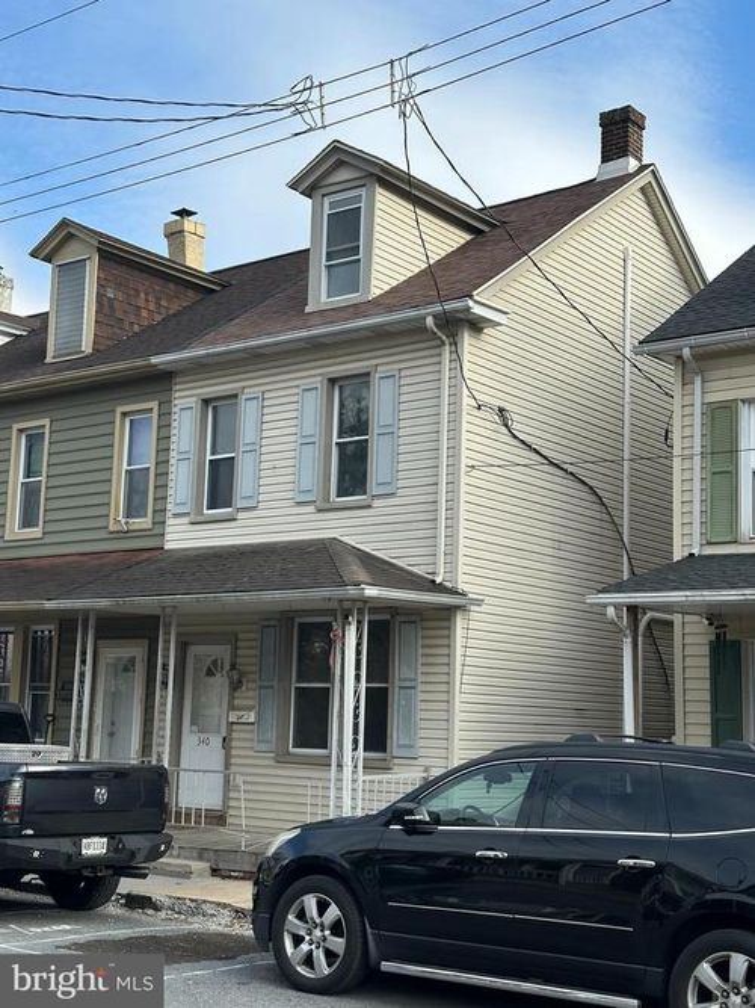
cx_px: 378
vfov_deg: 39.7
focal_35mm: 48
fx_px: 1396
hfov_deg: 30.3
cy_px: 504
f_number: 1.78
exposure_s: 1/1992
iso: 64
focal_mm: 6.86
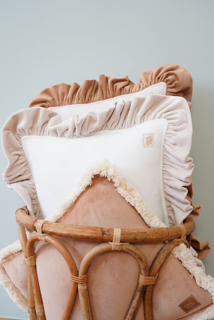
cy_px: 160
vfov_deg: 44.5
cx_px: 107
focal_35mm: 44
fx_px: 392
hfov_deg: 30.5
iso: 1000
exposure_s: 1/40
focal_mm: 44
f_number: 4.5
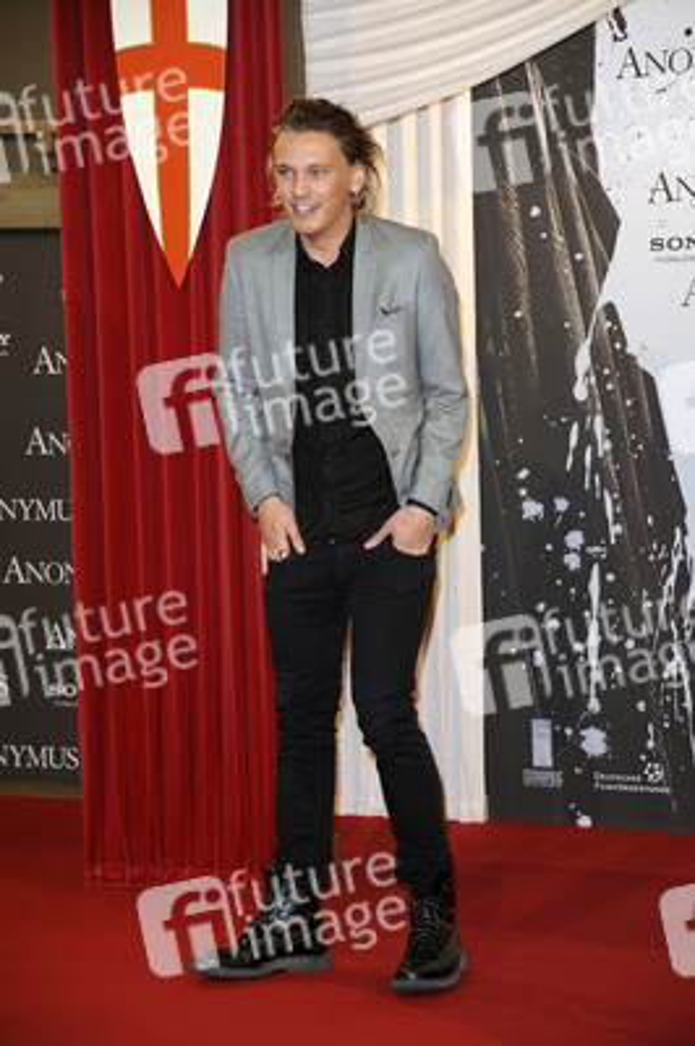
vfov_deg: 19.5
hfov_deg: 13.0
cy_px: 523
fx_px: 3046
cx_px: 348
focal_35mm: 105
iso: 640
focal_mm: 105
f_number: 5.6
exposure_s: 1/200
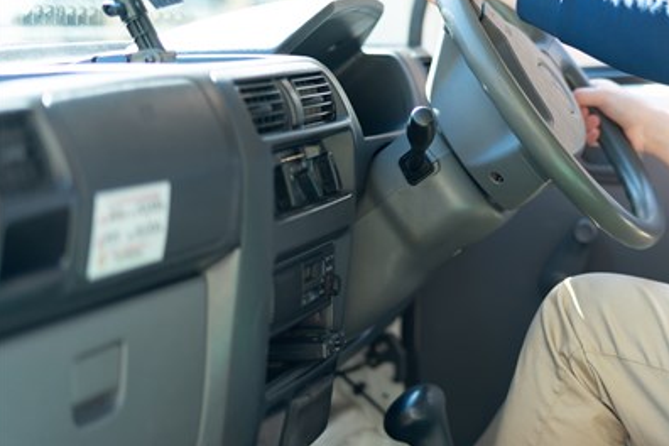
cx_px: 603
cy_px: 54
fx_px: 1691
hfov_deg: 21.9
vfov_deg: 14.9
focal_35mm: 91
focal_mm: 50
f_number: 1.6
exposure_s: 1/320
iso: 100
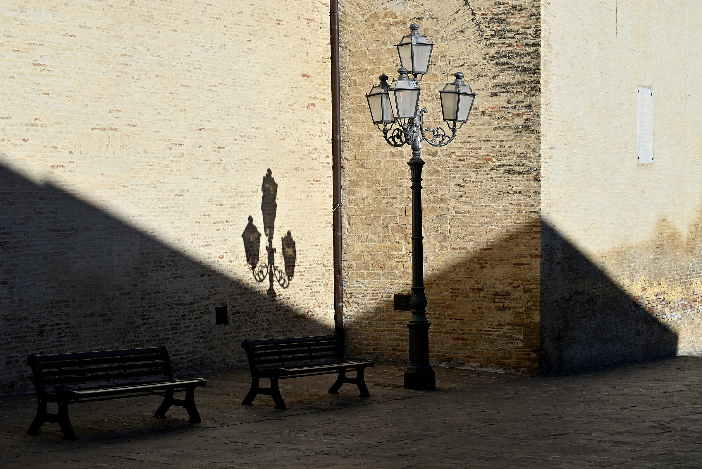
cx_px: 351
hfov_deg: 27.0
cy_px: 234
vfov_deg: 18.2
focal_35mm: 75
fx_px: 1463
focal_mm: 75
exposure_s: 1/640
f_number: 8
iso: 100
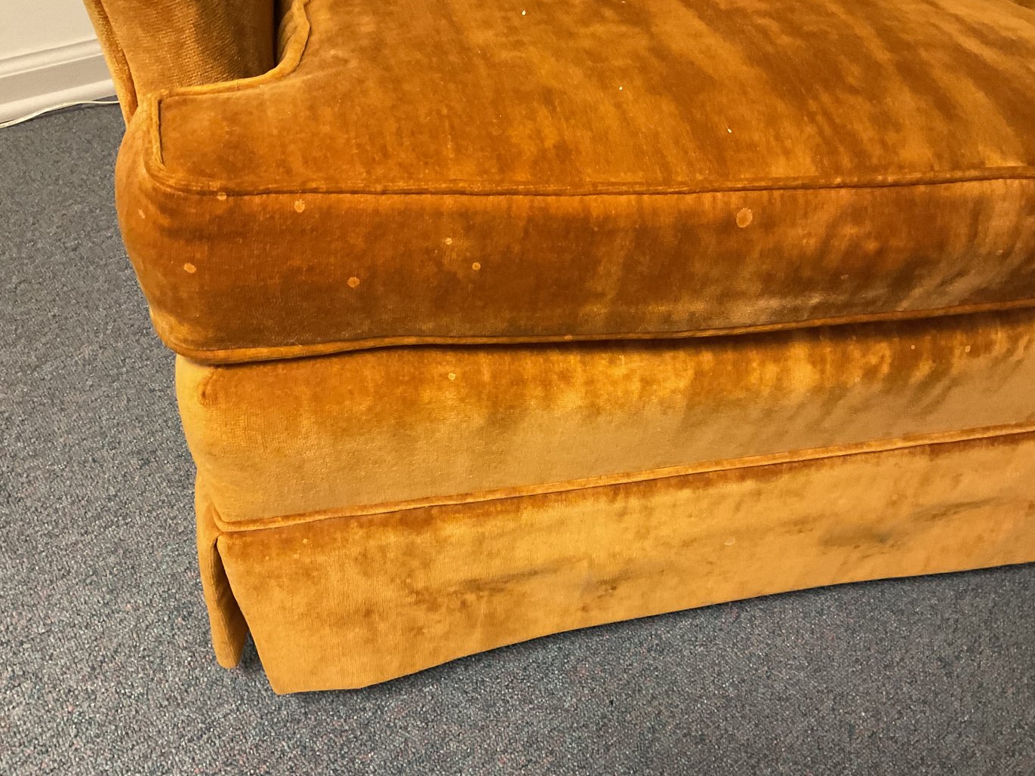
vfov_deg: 44.1
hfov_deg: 56.7
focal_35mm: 32
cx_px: 560
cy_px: 399
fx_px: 957
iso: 250
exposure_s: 1/40
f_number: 1.8
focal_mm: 3
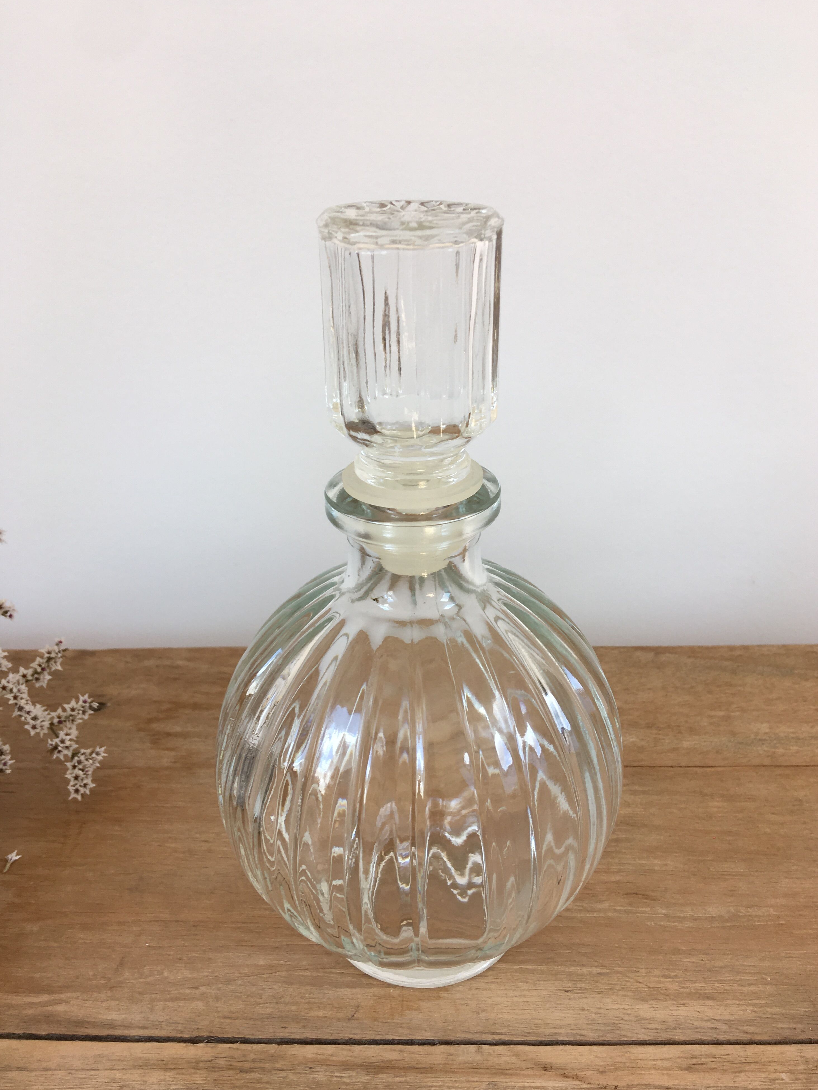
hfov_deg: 46.8
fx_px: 945
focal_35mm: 30
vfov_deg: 60.0
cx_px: 418
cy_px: 555
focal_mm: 4.15
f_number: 2.2
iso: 25
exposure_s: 1/50
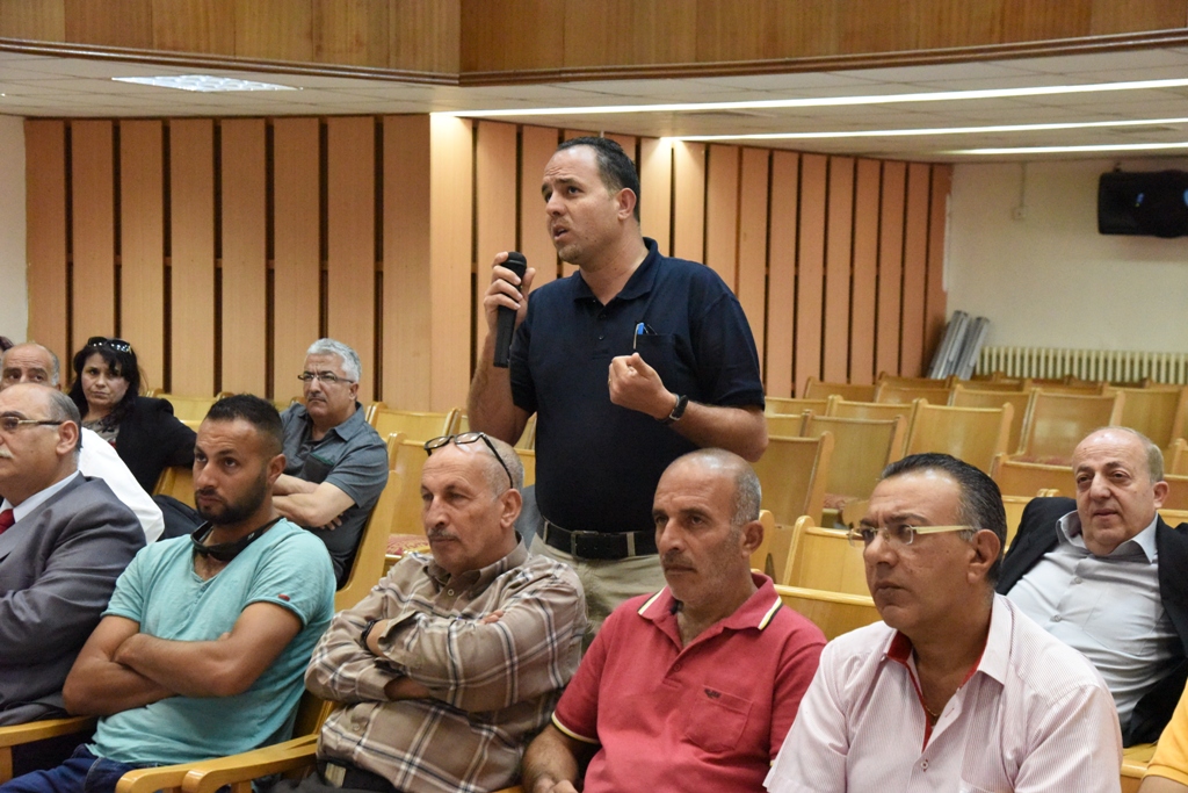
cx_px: 594
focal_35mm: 65
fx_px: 2145
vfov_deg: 20.9
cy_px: 396
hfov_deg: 31.0
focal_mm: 65
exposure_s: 1/200
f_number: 7.1
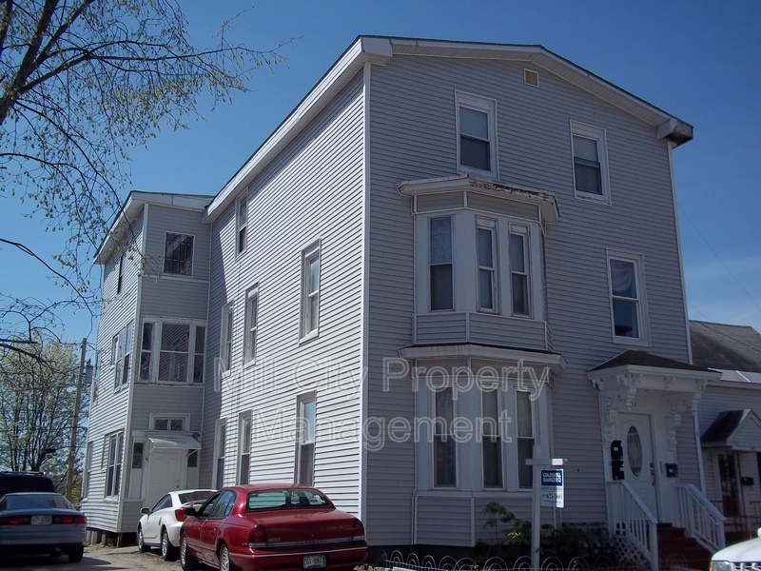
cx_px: 380
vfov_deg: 39.7
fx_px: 791
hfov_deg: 51.4
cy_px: 286
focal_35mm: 36
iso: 80
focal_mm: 6.5
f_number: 8
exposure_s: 1/400
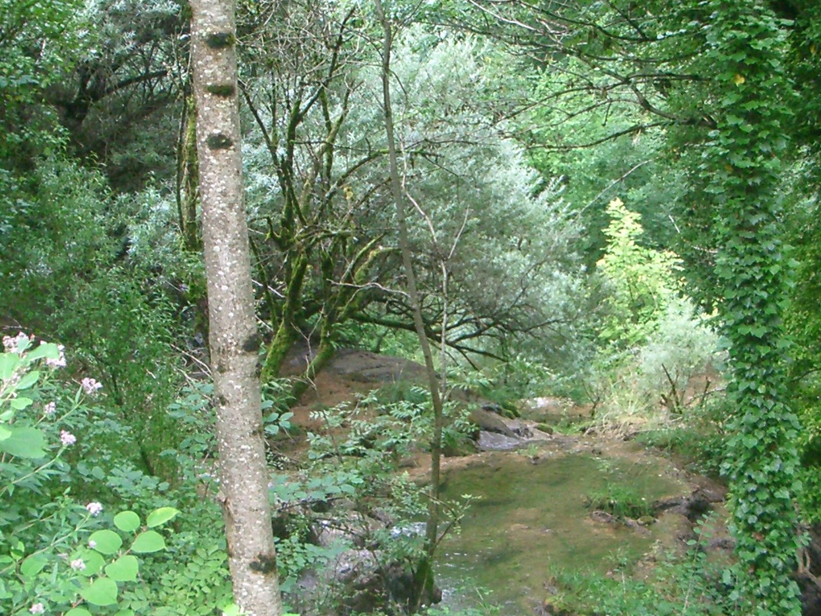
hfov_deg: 26.9
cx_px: 514
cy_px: 313
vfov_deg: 20.4
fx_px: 1708
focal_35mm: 72
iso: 200
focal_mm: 5.8
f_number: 2.6
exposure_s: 1/125
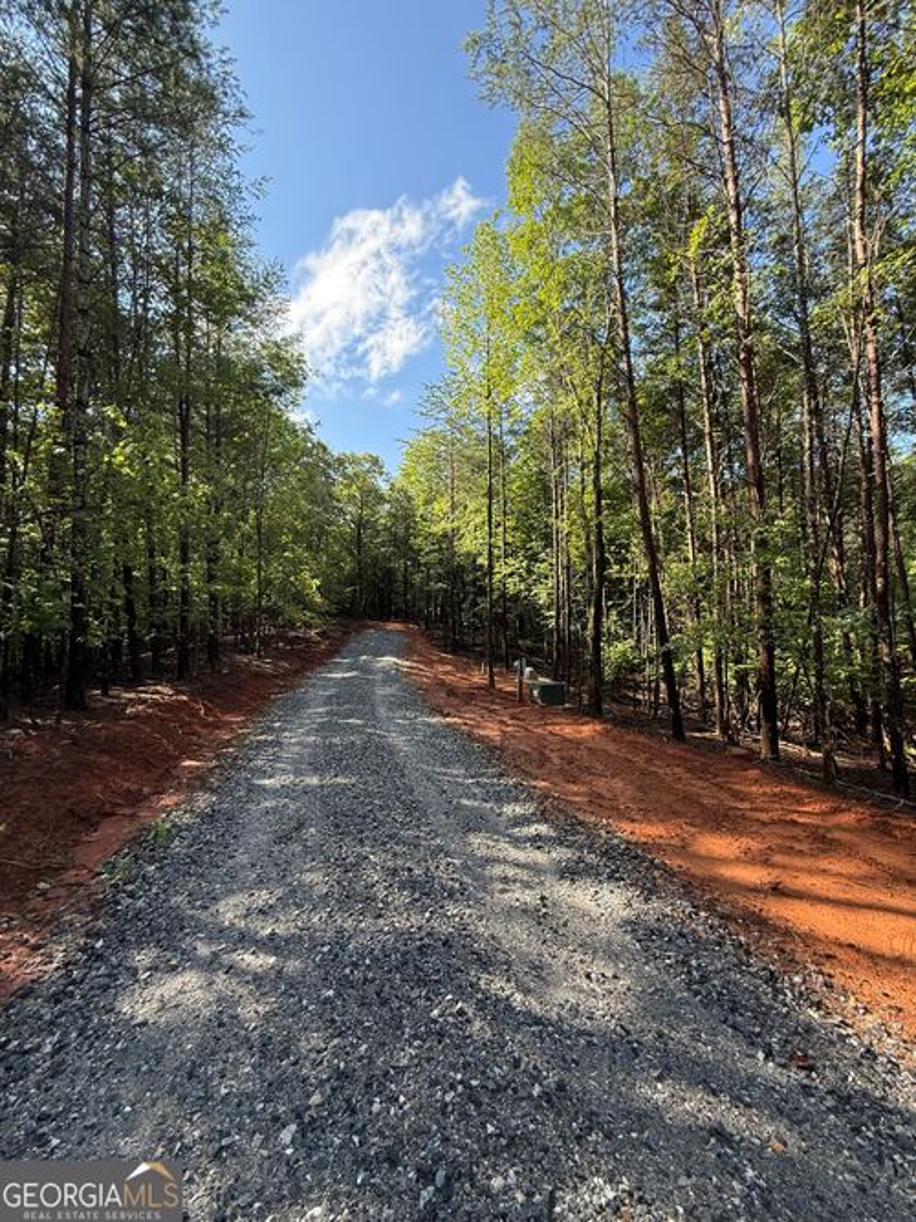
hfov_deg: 85.7
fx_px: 494
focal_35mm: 14
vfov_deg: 102.1
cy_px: 611
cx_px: 458
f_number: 2.2
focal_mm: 2.22
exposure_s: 1/316
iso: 64
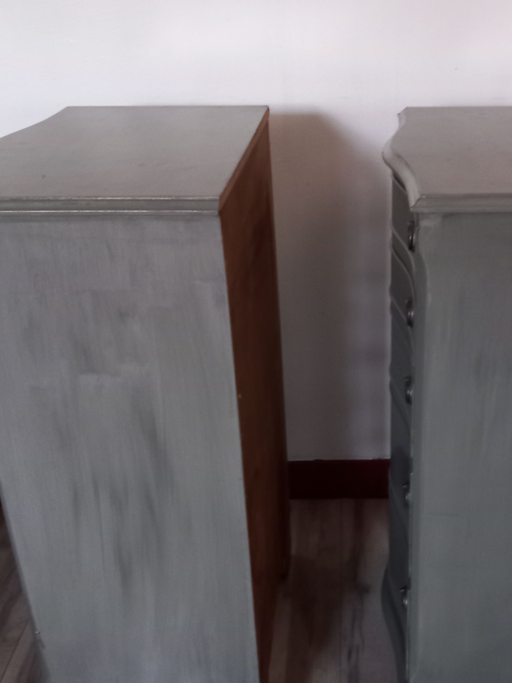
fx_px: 868
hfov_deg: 32.5
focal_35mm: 44
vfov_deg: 42.9
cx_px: 350
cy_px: 370
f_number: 1.8
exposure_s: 1/25
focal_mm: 4
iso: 500
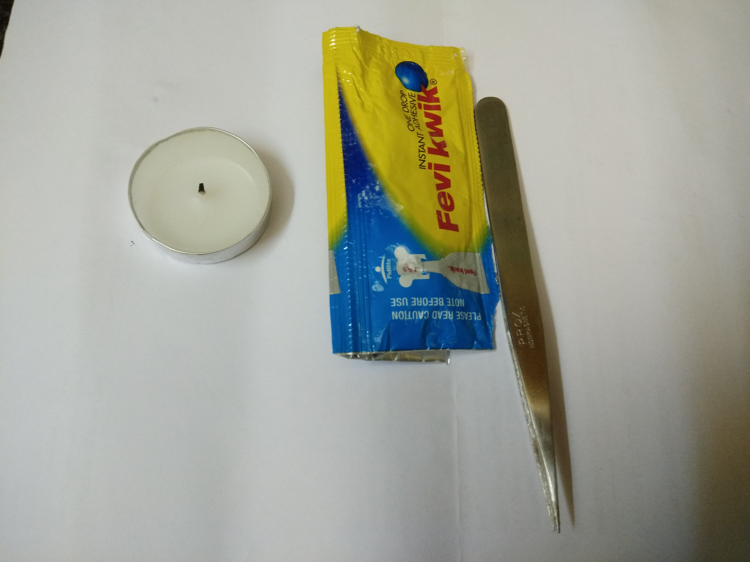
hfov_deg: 79.0
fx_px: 455
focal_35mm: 21
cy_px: 281
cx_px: 375
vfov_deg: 63.4
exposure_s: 1/25
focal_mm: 3.57
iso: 400
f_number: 2
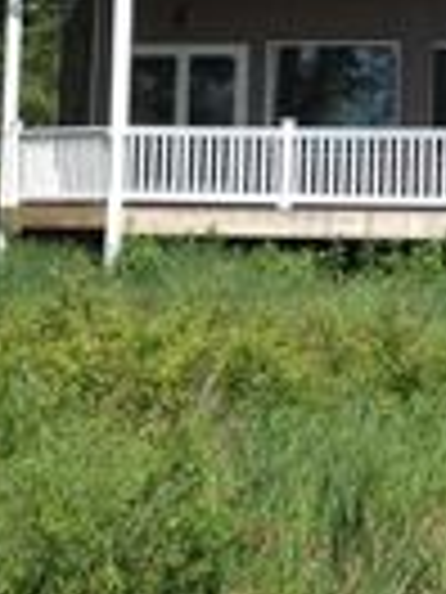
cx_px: 563
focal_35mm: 133
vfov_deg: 14.6
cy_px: 34
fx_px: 2285
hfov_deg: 10.9
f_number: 2.4
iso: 50
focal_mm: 4.28
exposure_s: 1/1200
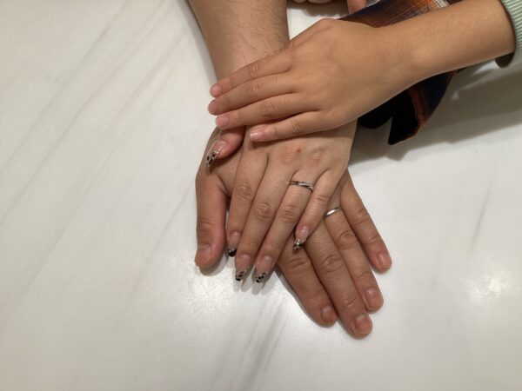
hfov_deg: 58.4
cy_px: 196
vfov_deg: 45.4
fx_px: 467
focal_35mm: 31
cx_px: 261
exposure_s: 1/129
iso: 25
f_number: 2.4
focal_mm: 3.3
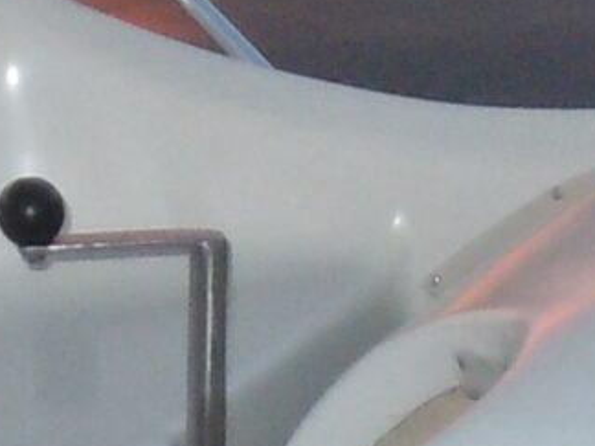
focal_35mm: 221
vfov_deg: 6.4
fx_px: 3799
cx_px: -173
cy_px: -642
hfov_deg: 8.8
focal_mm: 5
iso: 320
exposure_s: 1/80
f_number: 3.7
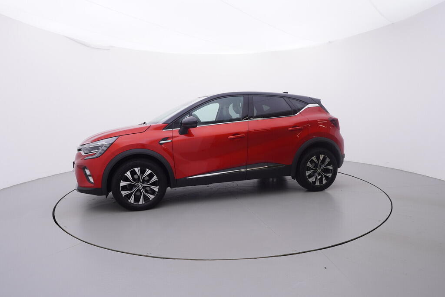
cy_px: 148
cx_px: 222
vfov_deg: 56.2
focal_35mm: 22
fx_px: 278
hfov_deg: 77.3
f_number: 5
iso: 200
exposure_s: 1/80
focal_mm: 15
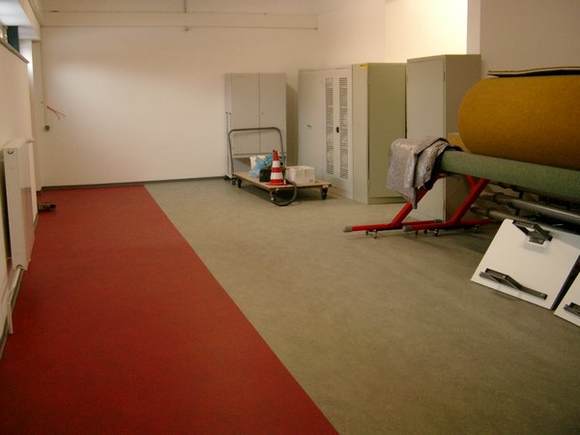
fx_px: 620
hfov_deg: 50.1
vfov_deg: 38.7
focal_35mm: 37
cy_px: 218
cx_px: 290
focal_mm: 7.6
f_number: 2.6
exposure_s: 1/50
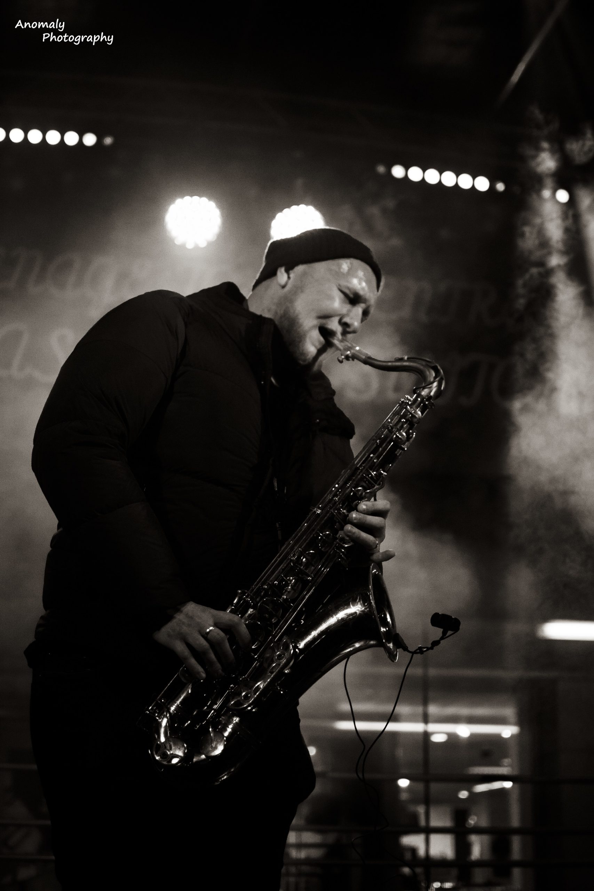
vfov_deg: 37.8
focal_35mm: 52
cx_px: 297
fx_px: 1299
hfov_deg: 25.8
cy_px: 446
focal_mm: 35
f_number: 1.8
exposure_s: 1/1250
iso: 1250
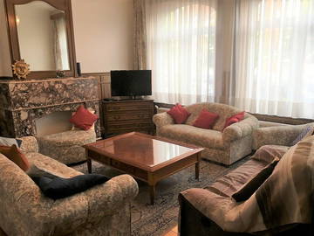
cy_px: 118
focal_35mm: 29
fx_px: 263
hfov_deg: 61.7
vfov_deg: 48.2
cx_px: 157
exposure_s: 1/33
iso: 25
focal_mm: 4.15
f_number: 2.2
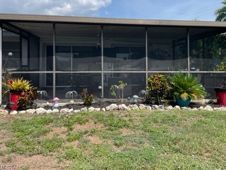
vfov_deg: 44.0
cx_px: 123
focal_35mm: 32
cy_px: 69
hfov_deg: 56.7
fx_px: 209
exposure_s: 1/2747
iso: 32
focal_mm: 4.2
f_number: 1.6
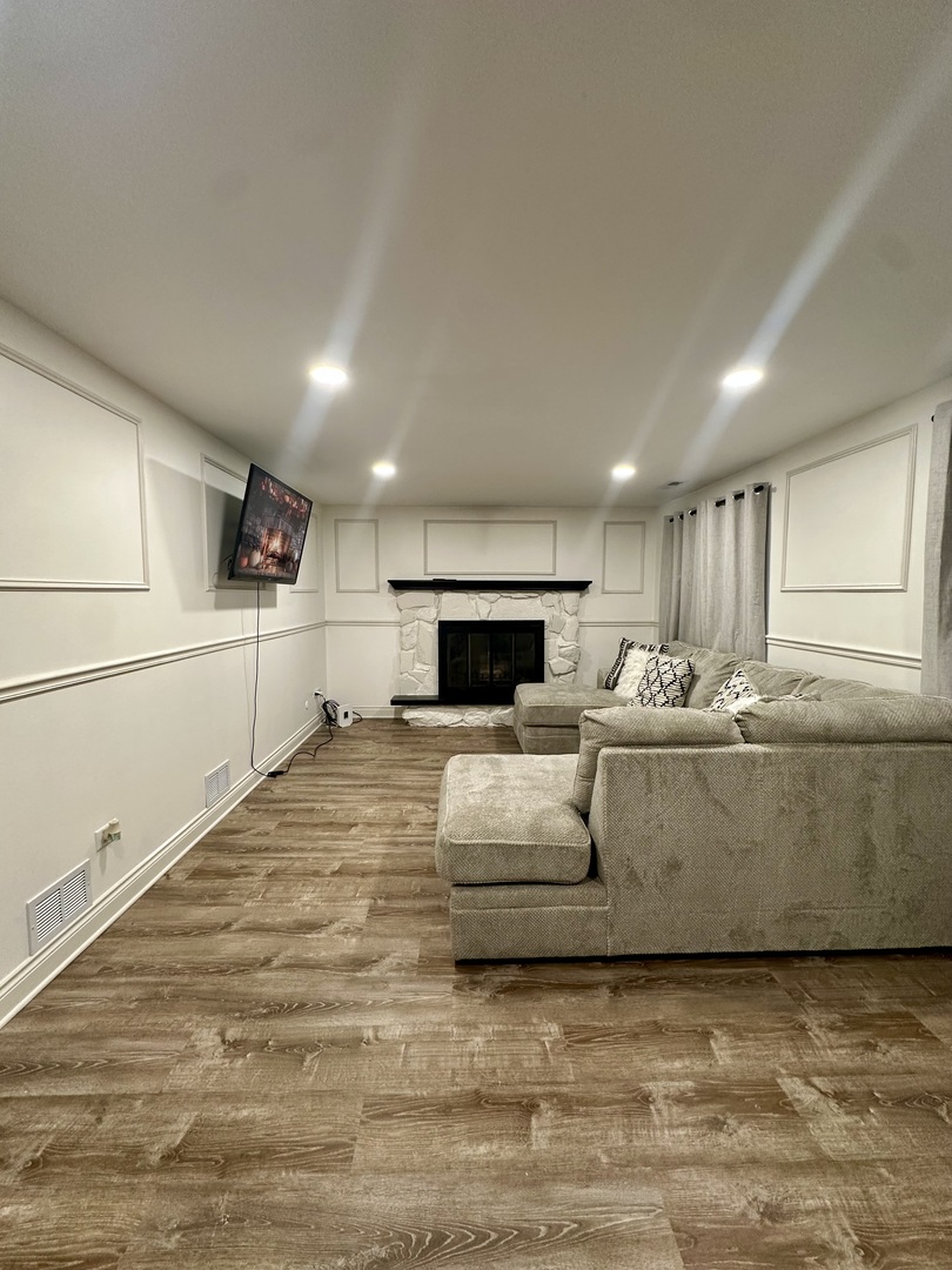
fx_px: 513
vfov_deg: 102.1
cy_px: 635
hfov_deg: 85.7
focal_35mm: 14
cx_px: 476
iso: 200
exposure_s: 1/60
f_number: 2.2
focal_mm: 2.22
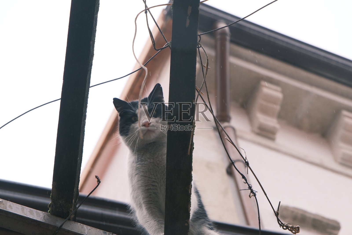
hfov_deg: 17.1
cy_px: 118
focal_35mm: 120
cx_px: 176
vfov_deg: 11.4
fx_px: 1173
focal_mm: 80
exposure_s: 1/160
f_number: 6.4
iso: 1000
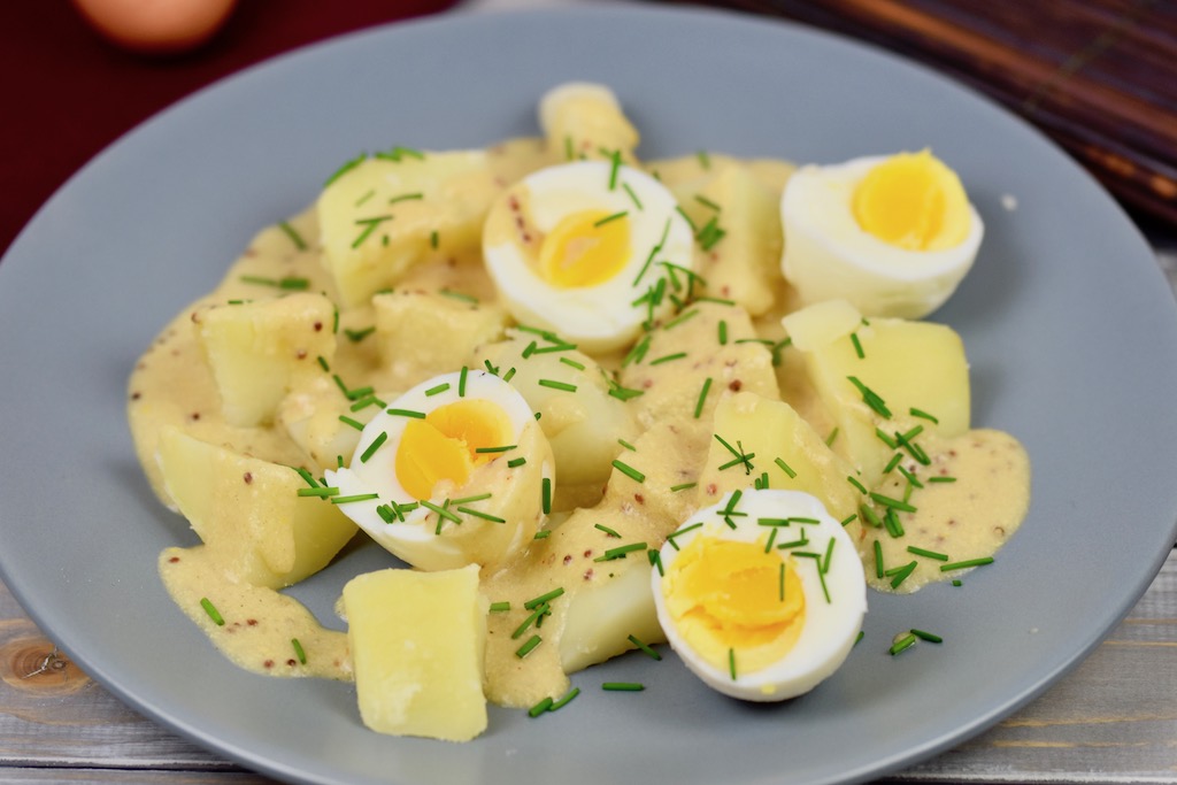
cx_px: 588
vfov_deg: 8.7
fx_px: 5150
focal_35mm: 158
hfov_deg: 13.0
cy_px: 392
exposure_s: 1/320
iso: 400
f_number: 4
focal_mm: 105
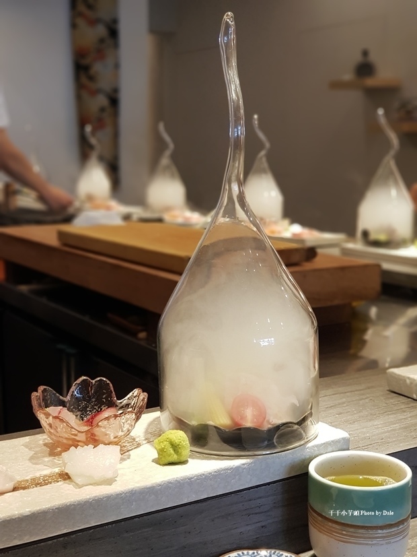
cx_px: 208
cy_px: 278
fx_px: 835
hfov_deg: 28.0
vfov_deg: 36.8
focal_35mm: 52
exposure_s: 1/30
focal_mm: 6
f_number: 2.4
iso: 100
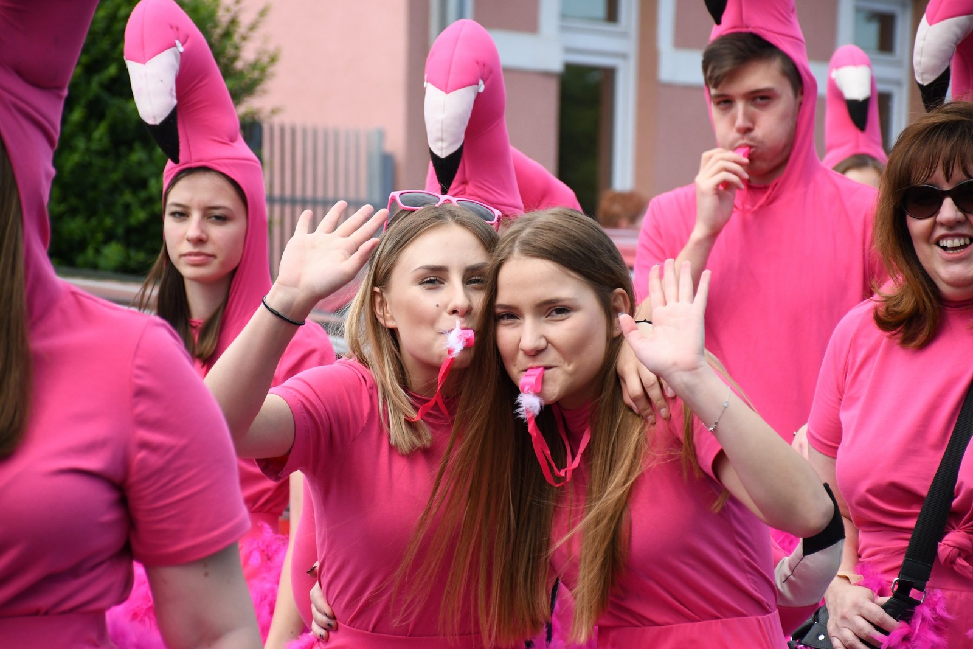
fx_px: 4243
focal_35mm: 157
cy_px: 324
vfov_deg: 8.7
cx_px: 486
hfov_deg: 13.1
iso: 1250
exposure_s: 1/2500
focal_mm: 105
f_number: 5.6
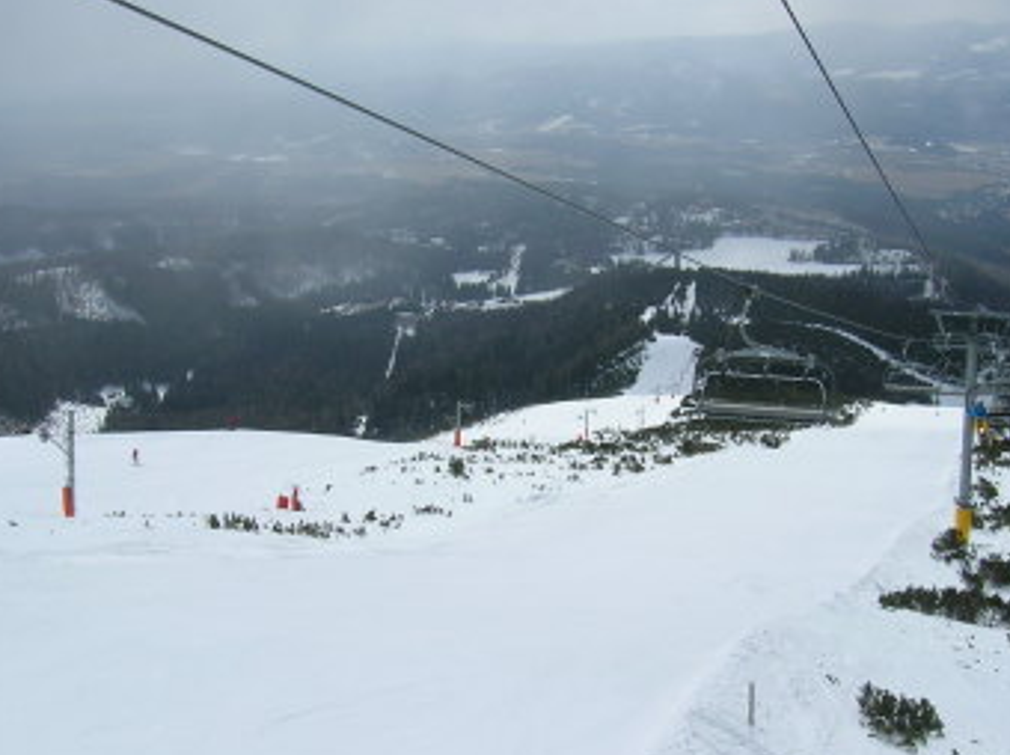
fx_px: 1399
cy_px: 427
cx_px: 550
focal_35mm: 48
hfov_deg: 39.7
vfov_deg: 30.2
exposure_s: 1/1014
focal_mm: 5.7
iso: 50
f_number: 4.9
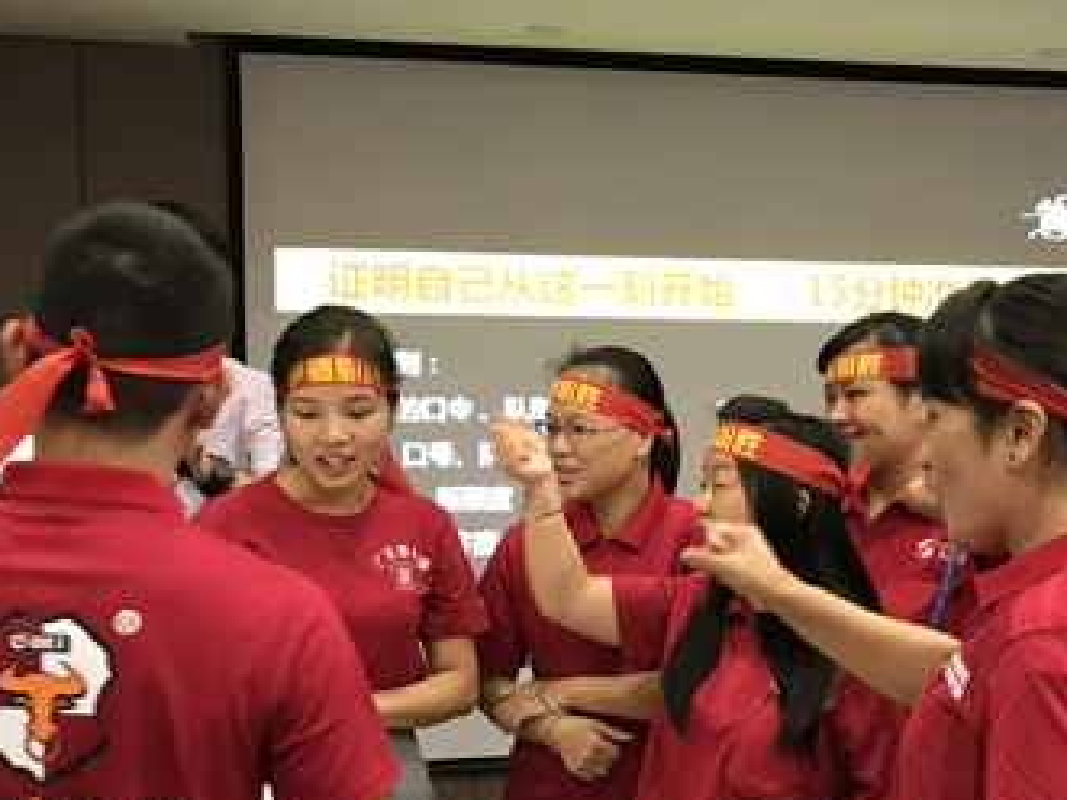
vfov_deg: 26.4
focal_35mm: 55
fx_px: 1695
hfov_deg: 34.5
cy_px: 552
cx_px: 732
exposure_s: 1/17
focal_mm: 3.99
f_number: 1.8
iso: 64
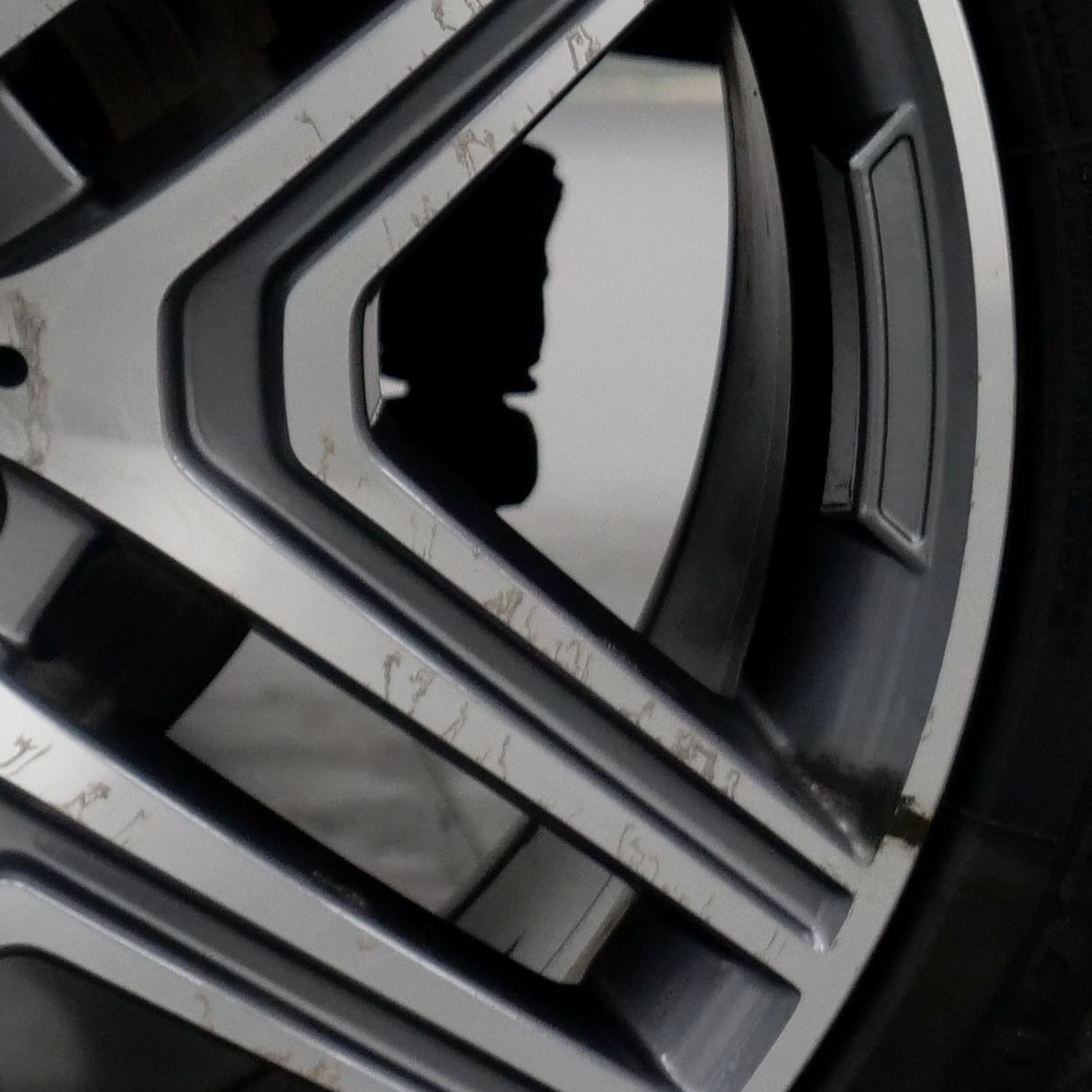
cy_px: 347
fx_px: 7673
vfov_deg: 8.1
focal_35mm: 215
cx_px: -357
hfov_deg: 8.0
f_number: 3.7
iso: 800
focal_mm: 29
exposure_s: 1/250
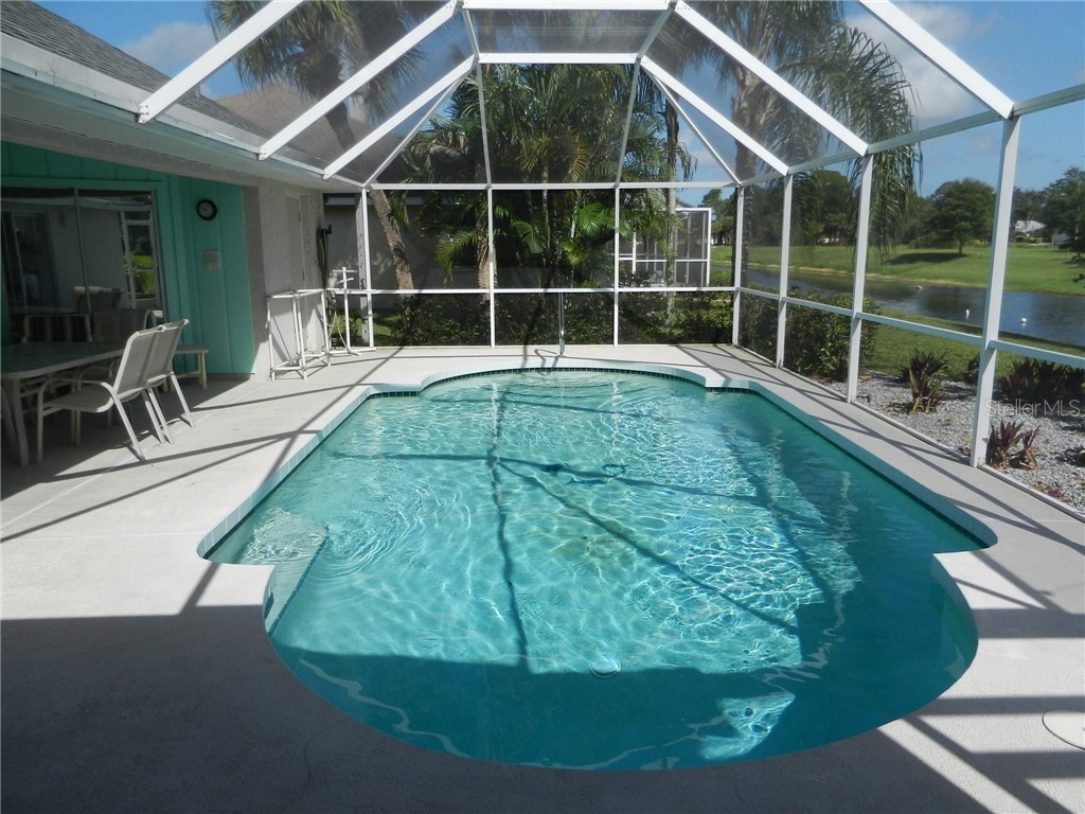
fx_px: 784
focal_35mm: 25
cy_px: 407
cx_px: 542
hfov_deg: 69.4
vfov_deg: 54.9
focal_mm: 4.5
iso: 160
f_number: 3.5
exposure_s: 1/1600
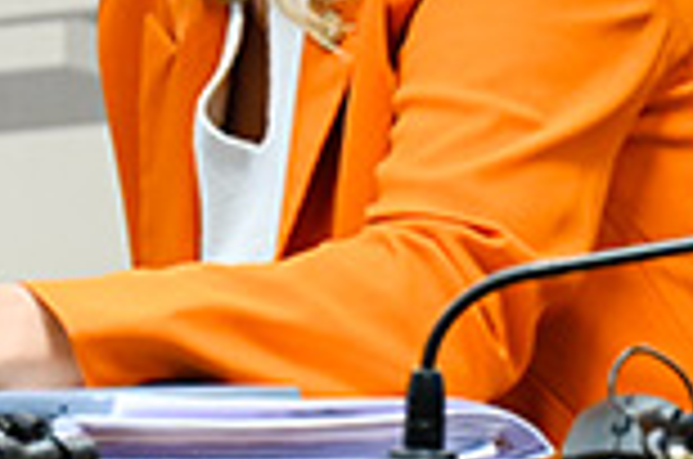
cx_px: -338
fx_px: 21458
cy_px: 400
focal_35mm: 1117
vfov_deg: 1.2
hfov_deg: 1.8
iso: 1600
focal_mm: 200
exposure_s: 1/160
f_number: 2.8
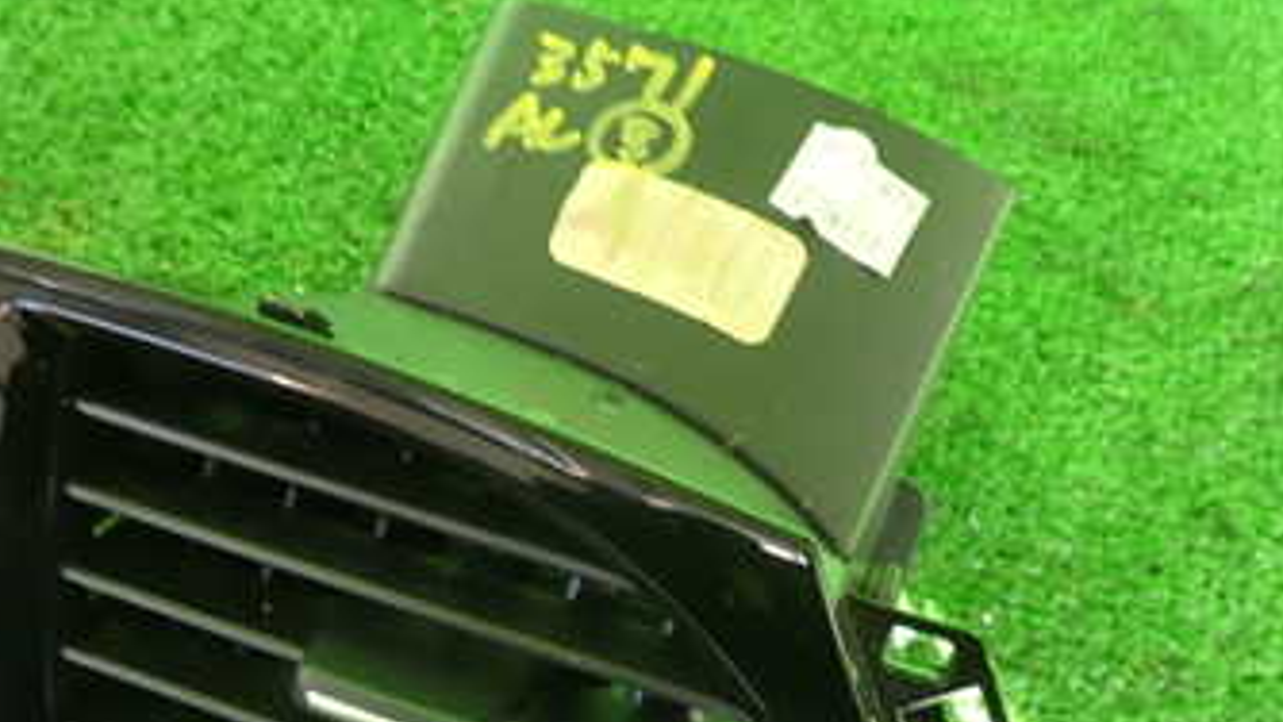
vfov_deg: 24.0
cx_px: 472
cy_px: 603
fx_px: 1667
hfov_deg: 41.7
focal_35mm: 49
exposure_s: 1/80
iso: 100
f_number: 2
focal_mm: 4.5
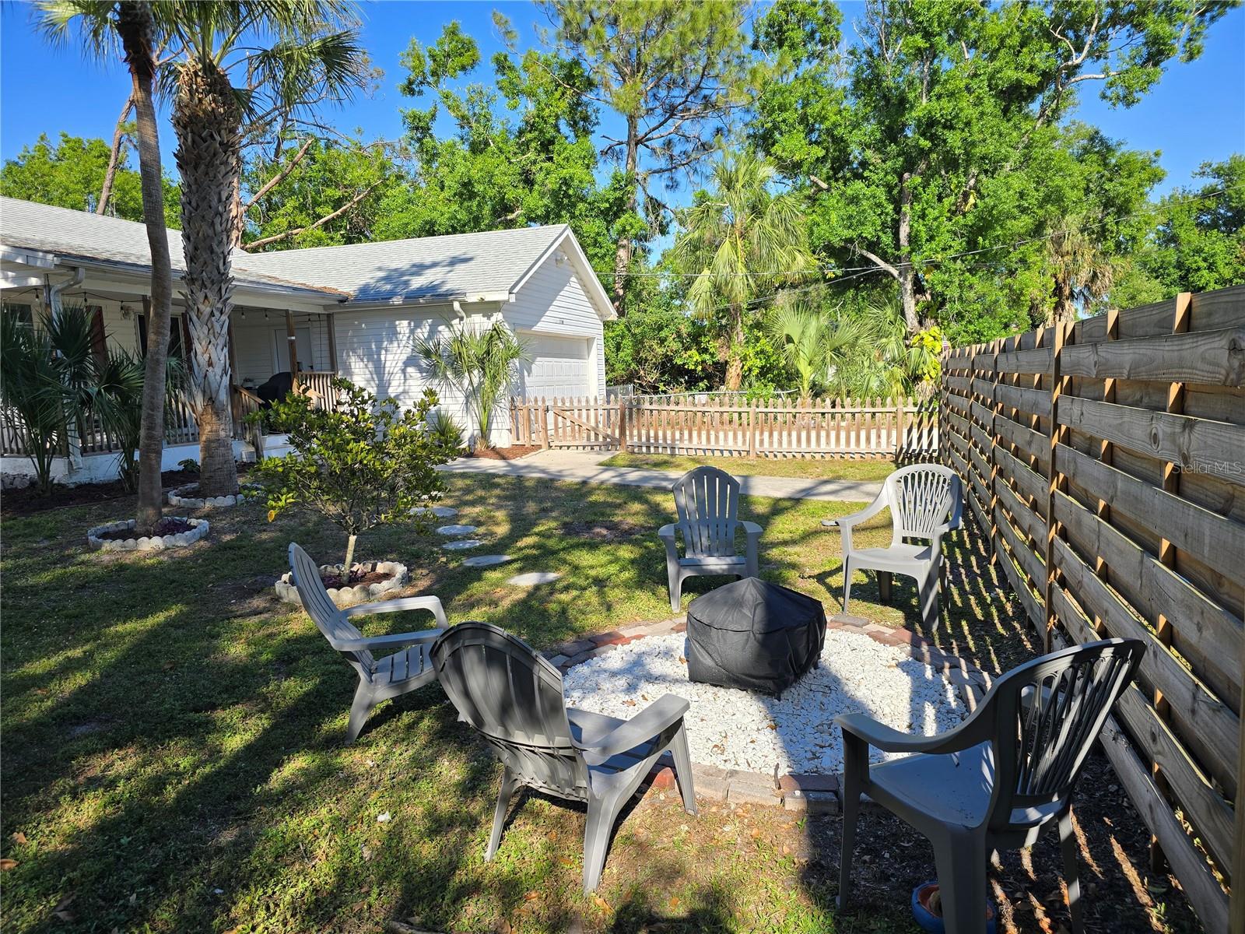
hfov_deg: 73.9
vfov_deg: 58.9
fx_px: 827
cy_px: 467
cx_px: 622
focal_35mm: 23
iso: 12
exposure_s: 1/563
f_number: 1.7
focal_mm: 6.3
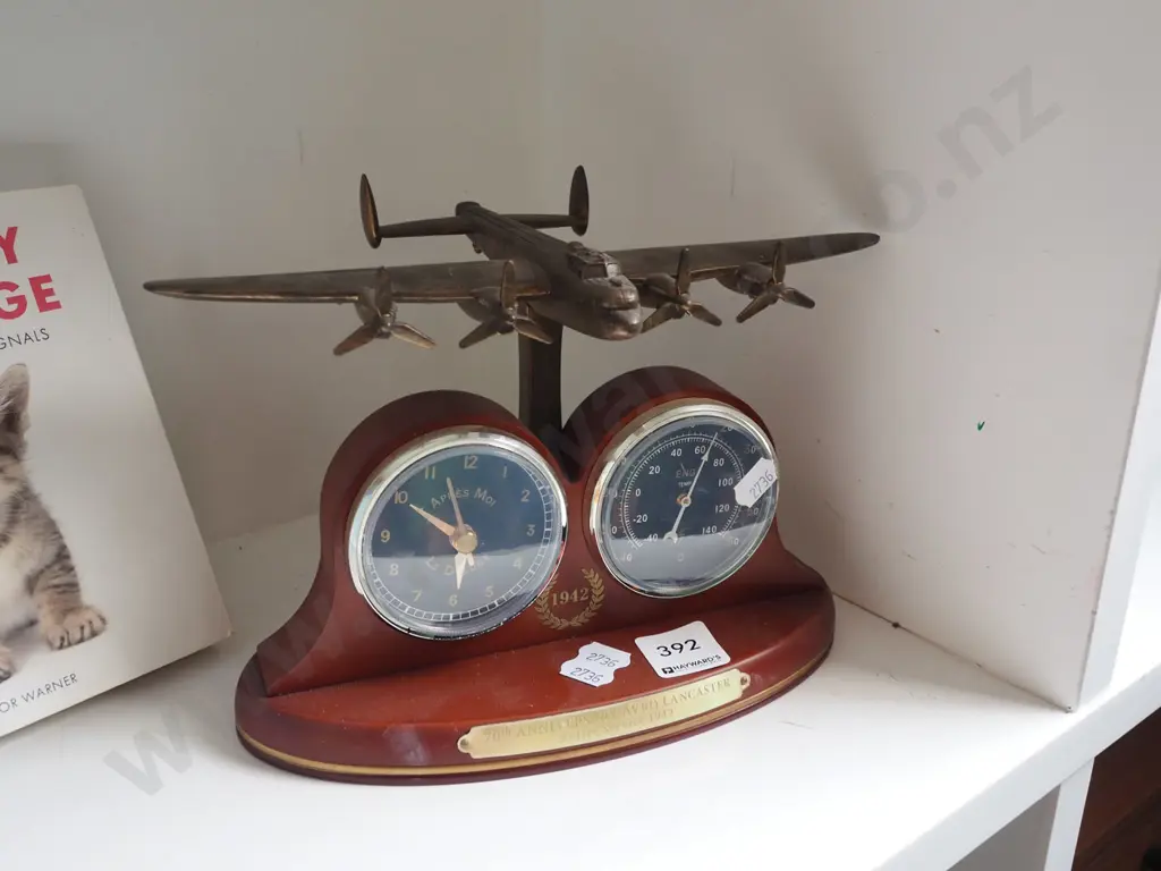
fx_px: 1140
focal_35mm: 34
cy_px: 436
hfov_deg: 54.0
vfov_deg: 41.8
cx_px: 580
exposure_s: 1/60
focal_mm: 17
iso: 800
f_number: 5.6
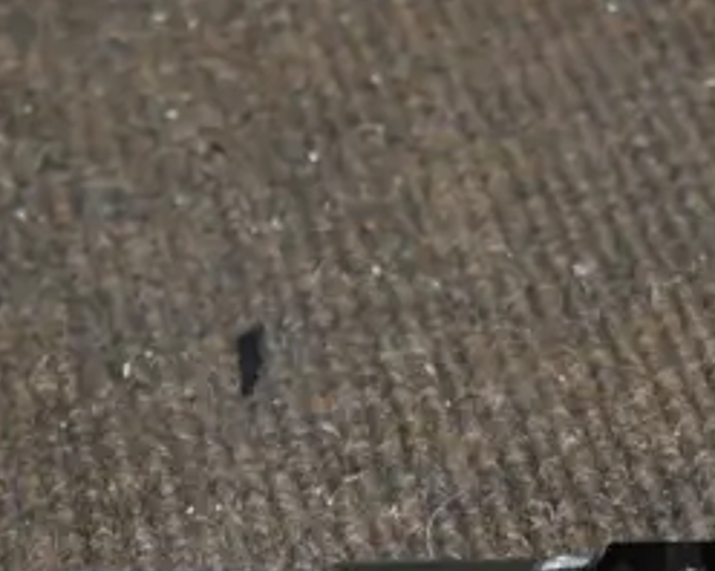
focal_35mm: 121
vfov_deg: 12.5
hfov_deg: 15.7
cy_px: 630
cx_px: 634
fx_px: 2558
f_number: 3.6
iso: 800
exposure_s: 1/60
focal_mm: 15
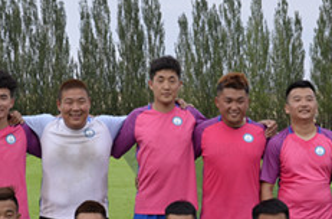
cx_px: 160
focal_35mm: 85
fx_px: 784
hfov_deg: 23.9
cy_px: 164
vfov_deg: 15.8
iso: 100
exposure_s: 1/60
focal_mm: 21
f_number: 3.8
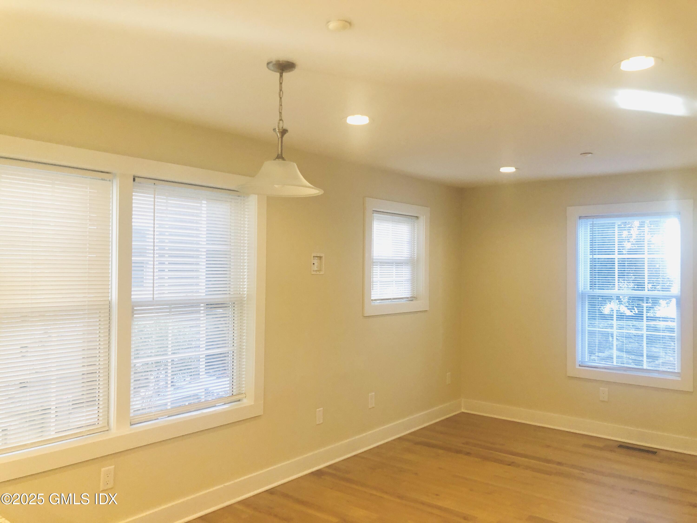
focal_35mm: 28
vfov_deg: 49.7
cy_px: 262
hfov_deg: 63.4
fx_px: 564
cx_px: 348
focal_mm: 3.99
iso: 40
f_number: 1.8
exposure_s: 1/24
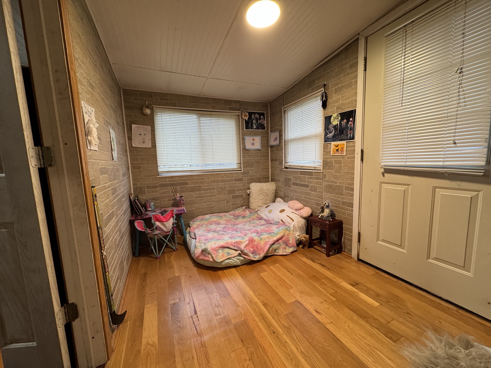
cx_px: 246
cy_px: 184
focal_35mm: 14
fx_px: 199
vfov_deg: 85.7
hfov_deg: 102.1
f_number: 2.2
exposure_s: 1/60
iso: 250
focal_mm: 2.22
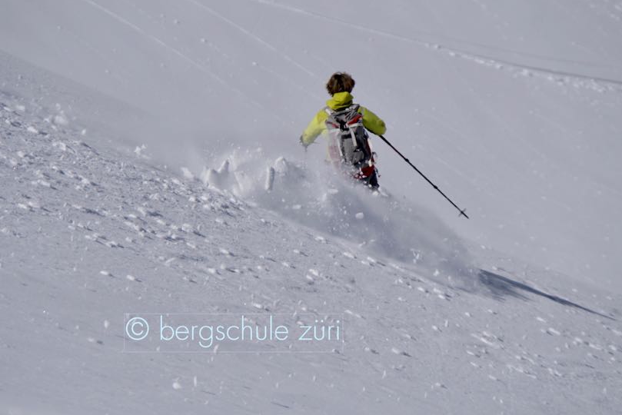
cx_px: 335
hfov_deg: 5.6
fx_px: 6412
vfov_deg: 3.7
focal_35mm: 371
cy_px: 194
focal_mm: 200
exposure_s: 1/2000
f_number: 6.3
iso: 125
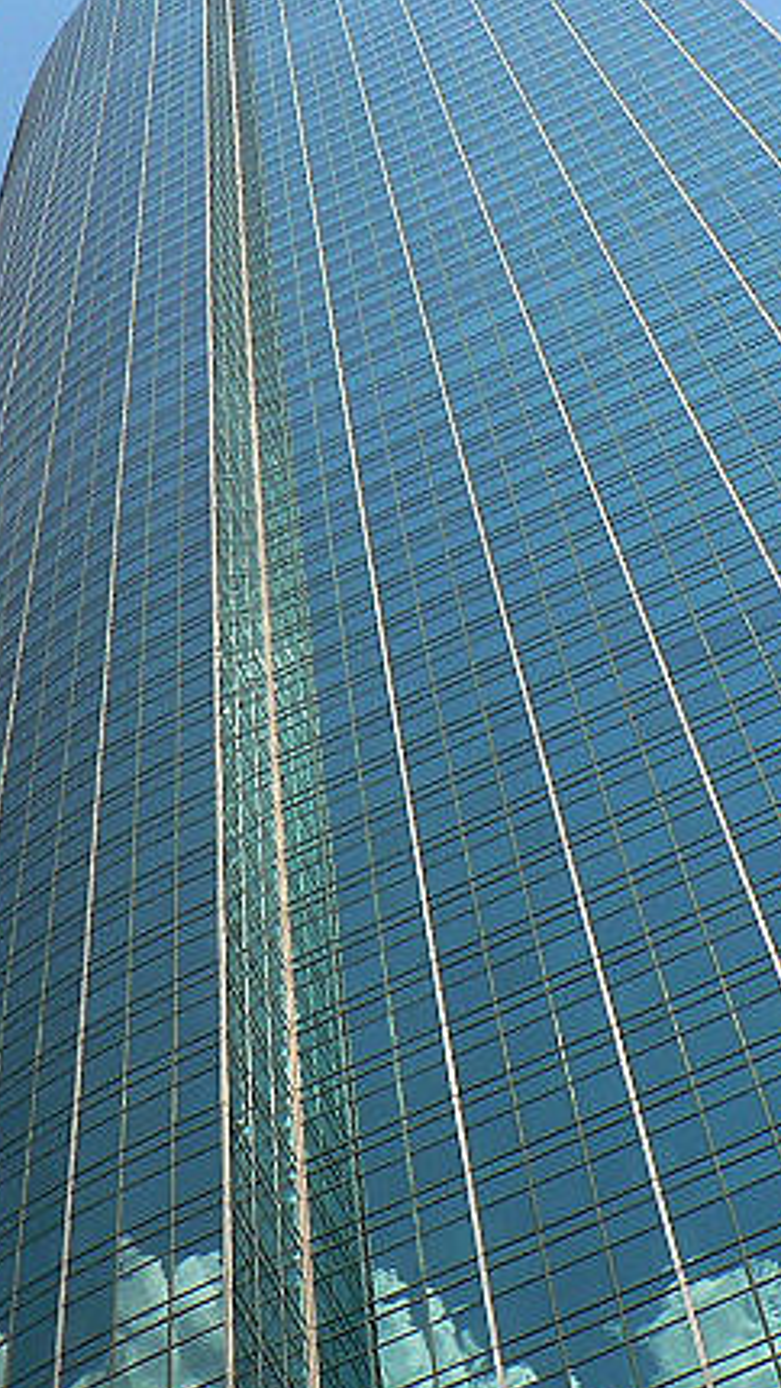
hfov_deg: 14.7
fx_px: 3018
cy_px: 563
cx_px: 423
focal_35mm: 82
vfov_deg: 25.9
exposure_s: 1/320
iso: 80
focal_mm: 6
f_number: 8
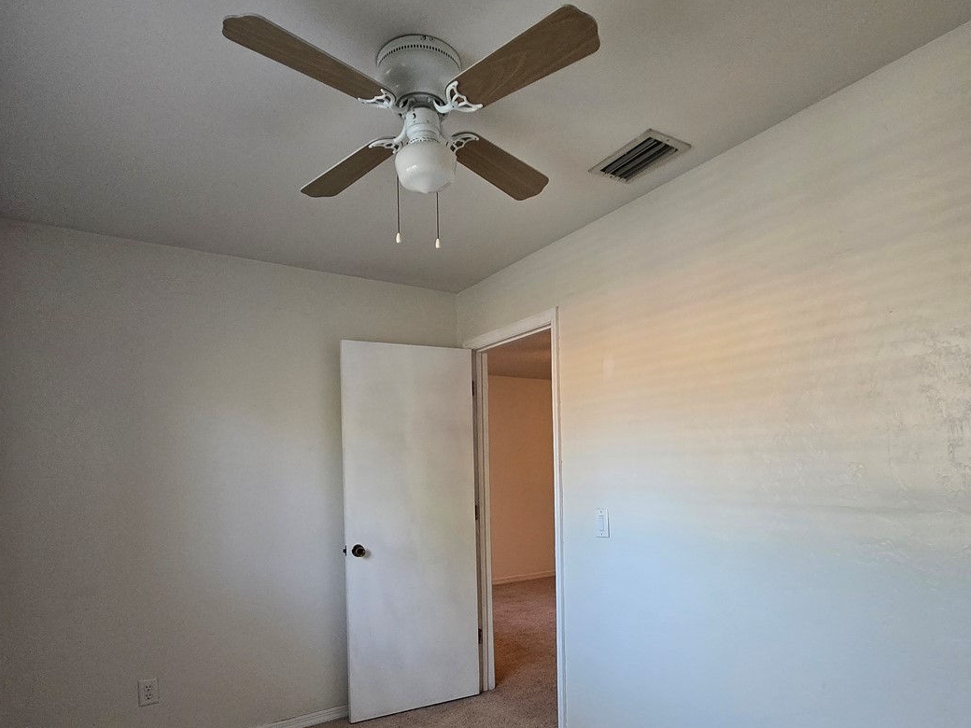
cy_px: 476
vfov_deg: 64.5
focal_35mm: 20
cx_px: 496
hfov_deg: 81.7
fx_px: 561
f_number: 2.2
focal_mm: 1.7
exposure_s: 1/60
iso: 200
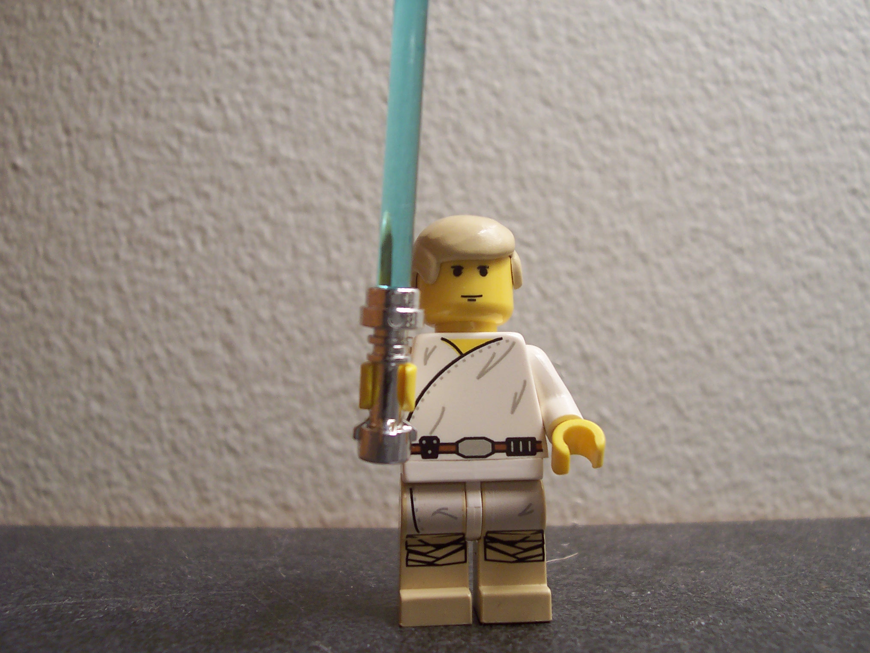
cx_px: 435
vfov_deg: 38.7
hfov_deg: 50.1
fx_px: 930
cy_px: 326
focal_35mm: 37
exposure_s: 1/45
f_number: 2.8
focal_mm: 5.6
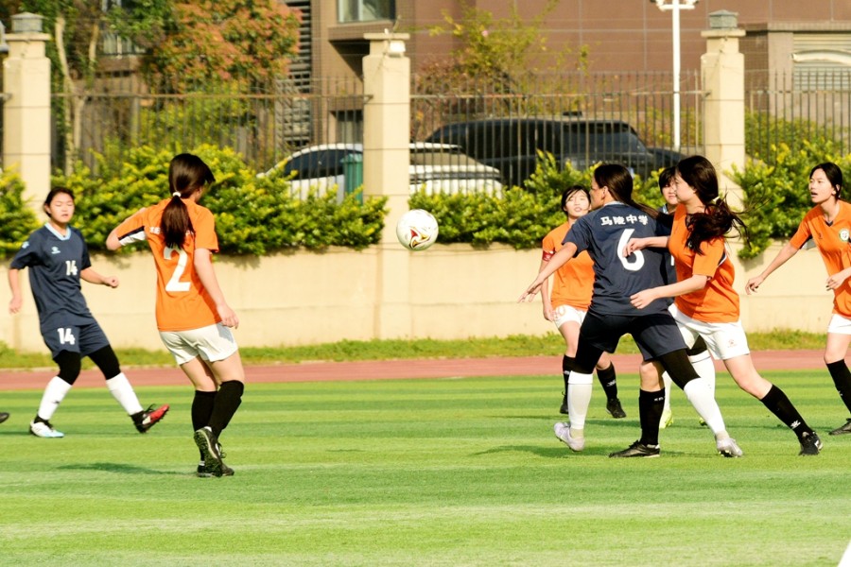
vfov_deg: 5.7
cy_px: 284
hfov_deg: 8.6
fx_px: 5673
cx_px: 426
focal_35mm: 240
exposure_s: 1/1250
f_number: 11
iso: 1250
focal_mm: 240
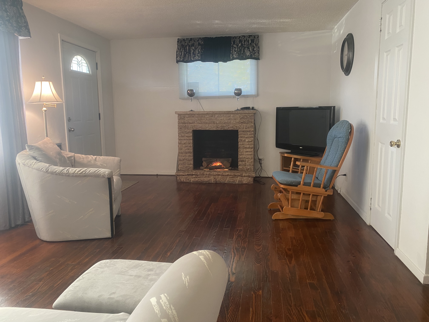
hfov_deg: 67.3
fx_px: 322
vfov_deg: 53.1
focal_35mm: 26
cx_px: 214
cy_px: 161
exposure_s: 1/60
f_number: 1.8
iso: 125
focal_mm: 4.25
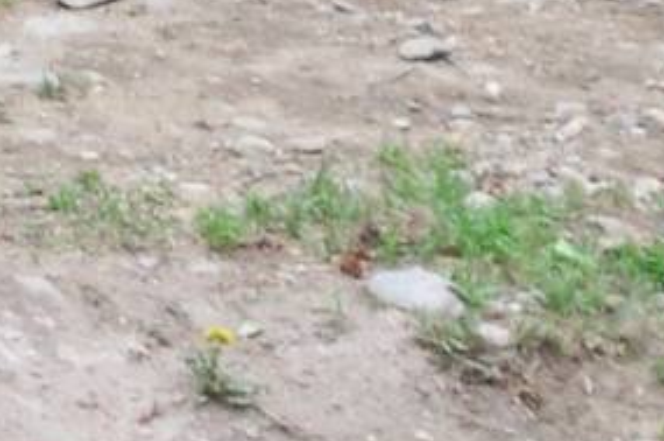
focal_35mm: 1643
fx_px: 30249
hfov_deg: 1.3
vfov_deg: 0.8
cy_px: -643
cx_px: -834
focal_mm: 195
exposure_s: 1/160
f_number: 9
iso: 400
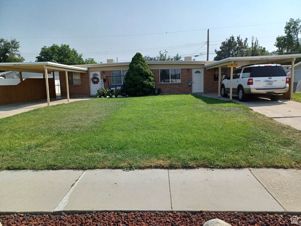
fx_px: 217
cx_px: 150
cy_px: 113
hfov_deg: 69.4
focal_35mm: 25
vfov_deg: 54.9
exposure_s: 1/683
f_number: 1.8
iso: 32
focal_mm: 4.6
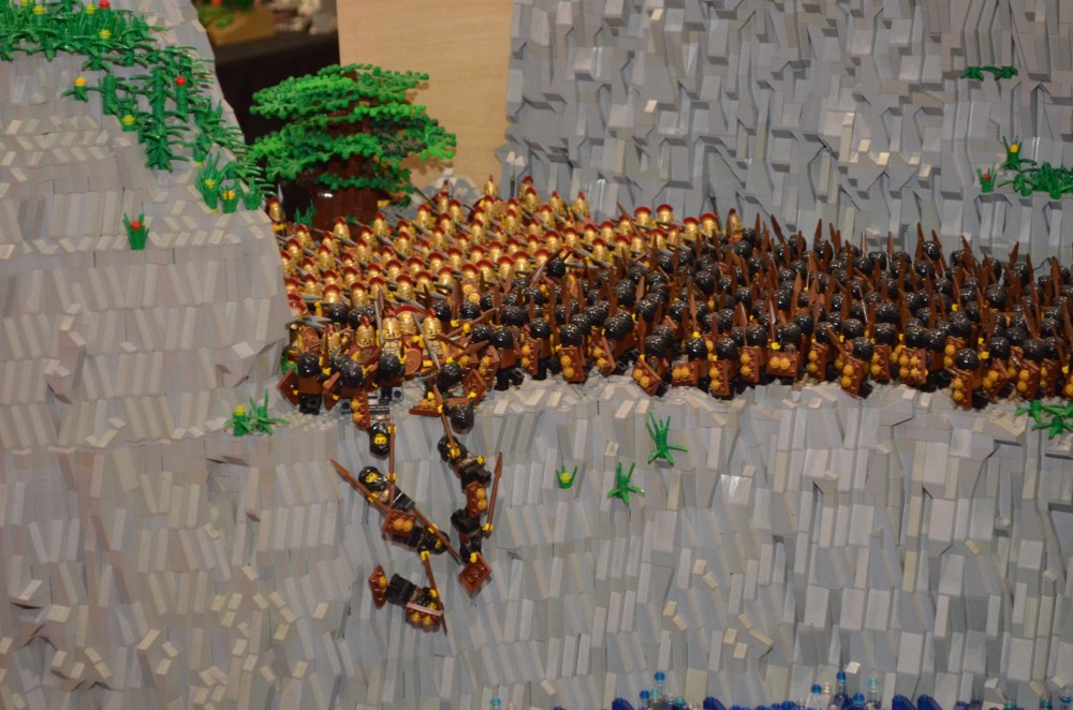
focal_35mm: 82
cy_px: 355
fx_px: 2453
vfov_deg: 16.5
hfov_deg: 24.7
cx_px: 536
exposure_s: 1/60
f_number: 5.6
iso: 3200
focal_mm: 55
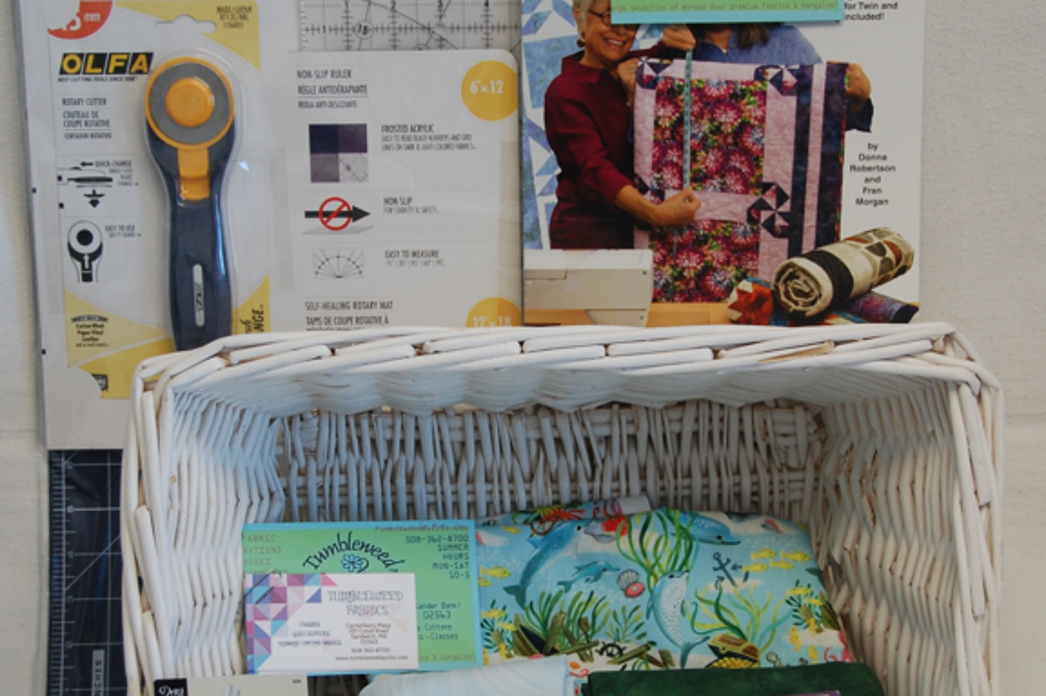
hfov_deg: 27.0
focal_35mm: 75
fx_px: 2177
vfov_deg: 18.1
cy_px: 403
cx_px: 539
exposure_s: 1/60
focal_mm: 32
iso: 400
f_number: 4.2
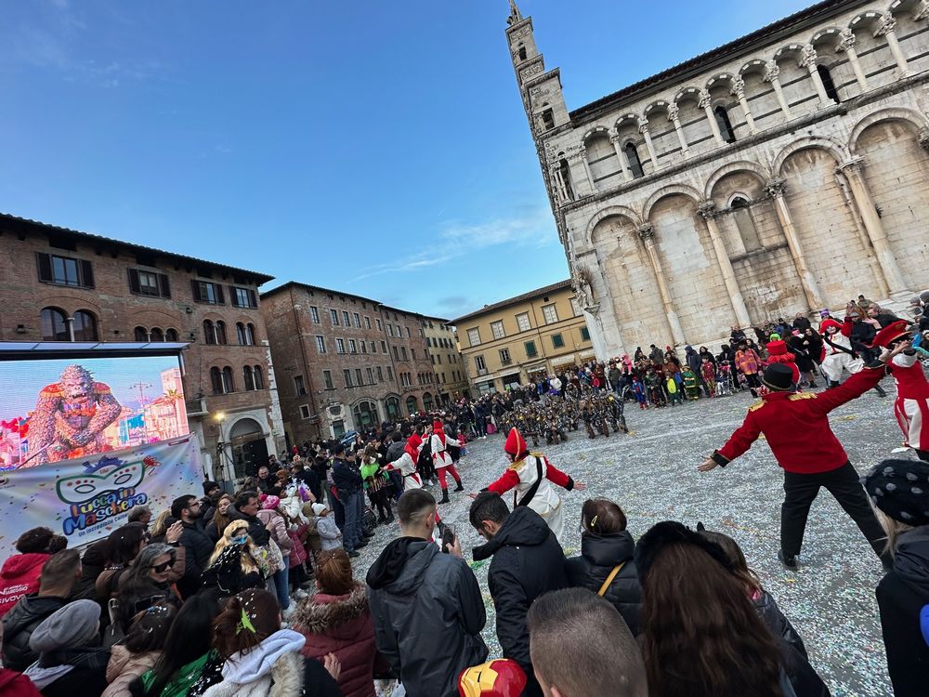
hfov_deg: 102.1
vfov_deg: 85.7
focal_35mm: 14
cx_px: 464
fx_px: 376
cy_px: 348
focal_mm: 2.22
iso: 40
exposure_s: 1/246
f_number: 2.2
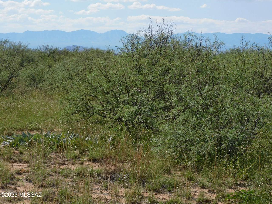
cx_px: 136
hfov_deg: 15.8
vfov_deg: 11.9
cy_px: 102
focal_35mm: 125
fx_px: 982
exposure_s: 1/1000
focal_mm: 22.4
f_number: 5
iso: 125
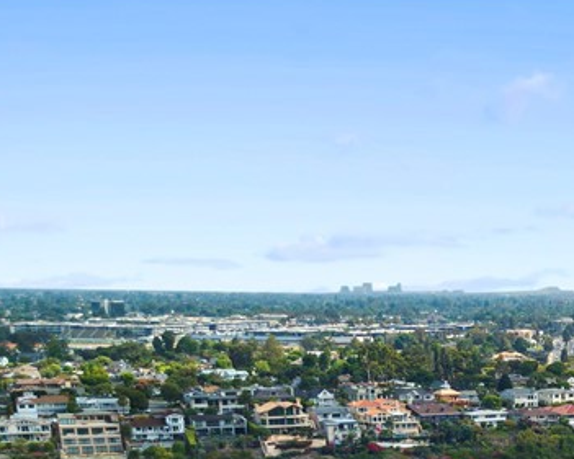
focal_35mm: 74
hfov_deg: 23.5
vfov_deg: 19.1
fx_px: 1257
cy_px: 607
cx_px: 688
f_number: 2.2
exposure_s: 1/420
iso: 100
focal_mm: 4.73
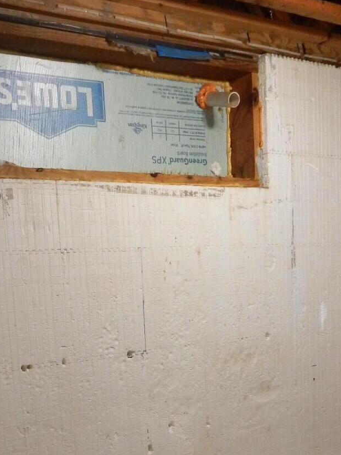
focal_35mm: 56
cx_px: 170
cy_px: 398
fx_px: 735
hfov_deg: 26.1
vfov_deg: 32.8
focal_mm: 4
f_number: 3
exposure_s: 1/25
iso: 400
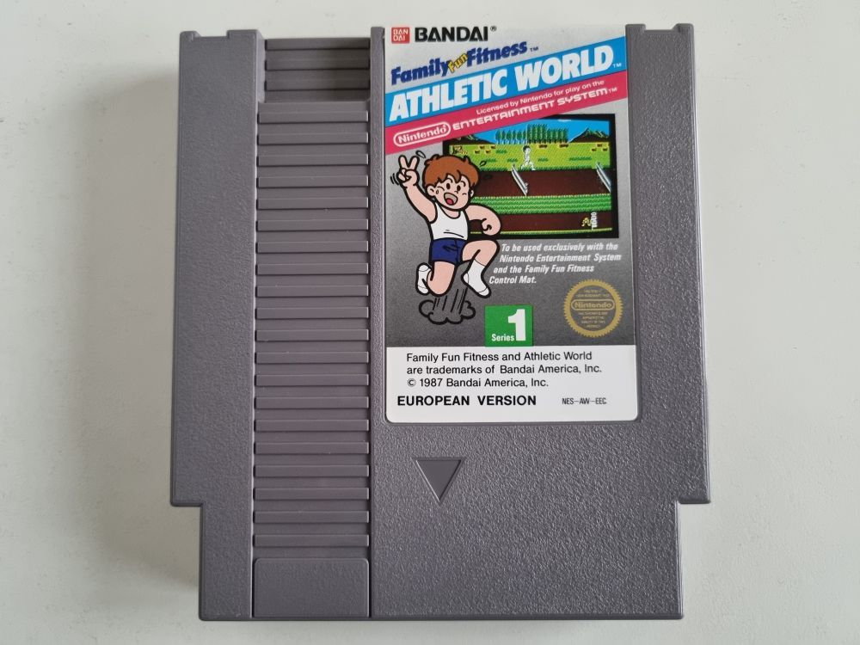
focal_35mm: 26
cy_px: 322
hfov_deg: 67.3
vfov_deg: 53.1
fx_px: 646
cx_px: 430
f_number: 1.8
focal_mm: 5.4
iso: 800
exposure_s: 1/50
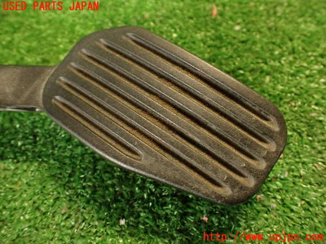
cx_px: 163
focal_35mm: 30
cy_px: 122
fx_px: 283
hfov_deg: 60.0
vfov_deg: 46.8
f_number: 2.3
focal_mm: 5.4
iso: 500
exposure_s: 1/30
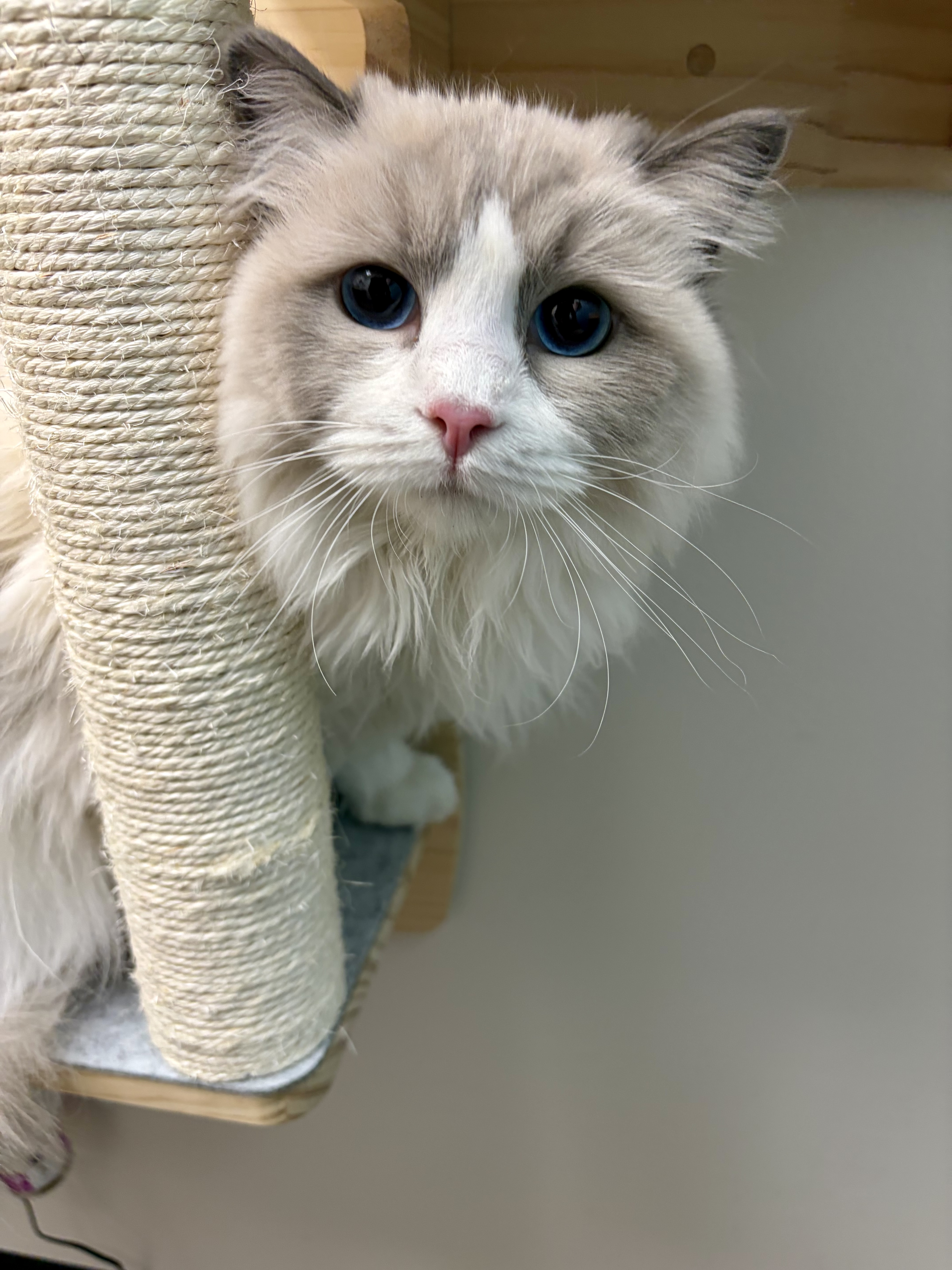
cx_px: 476
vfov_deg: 67.3
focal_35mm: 26
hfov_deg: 53.1
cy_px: 635
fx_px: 953
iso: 100
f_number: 1.6
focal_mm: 5.96
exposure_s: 1/60
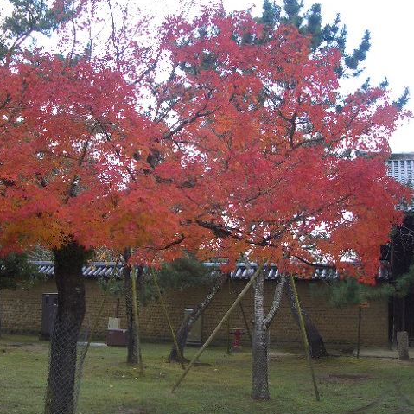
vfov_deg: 40.0
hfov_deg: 39.8
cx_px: 164
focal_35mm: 42
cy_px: 207
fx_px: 568
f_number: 2.6
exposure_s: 1/125
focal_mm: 5.8
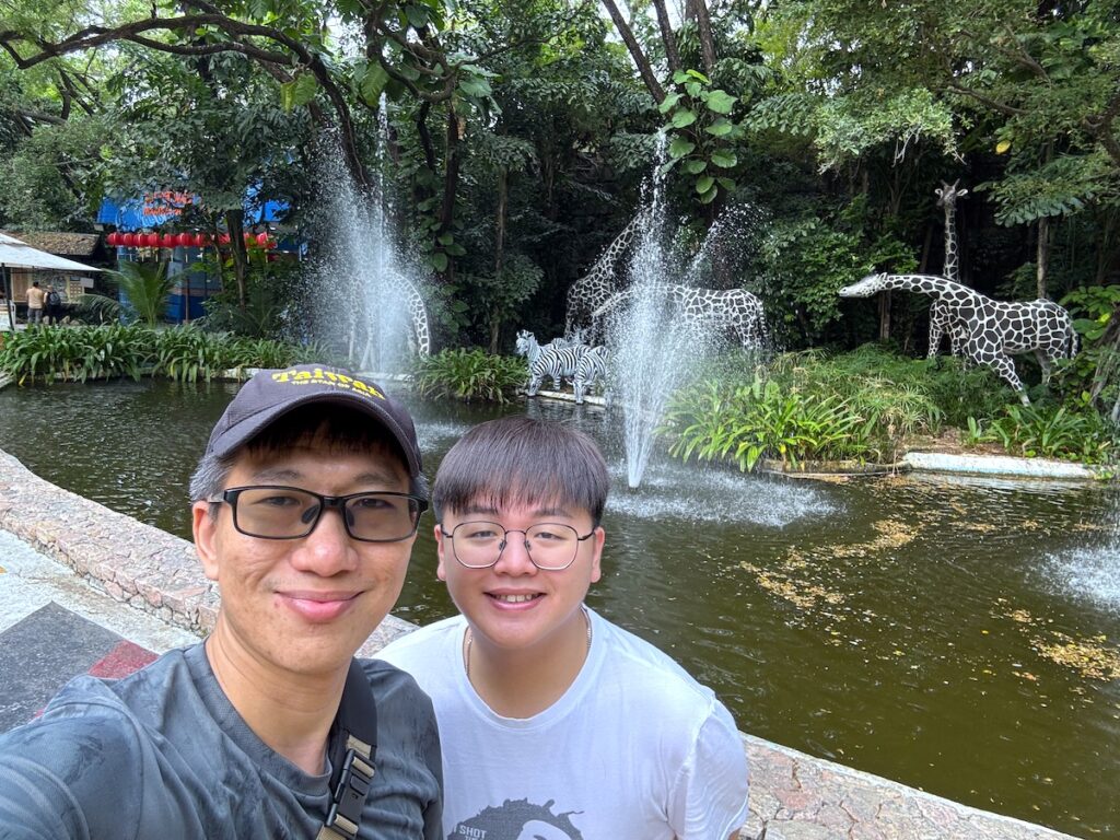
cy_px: 420
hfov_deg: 73.9
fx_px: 744
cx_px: 560
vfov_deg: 58.9
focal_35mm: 23
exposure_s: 1/159
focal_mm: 2.69
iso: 20
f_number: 1.9
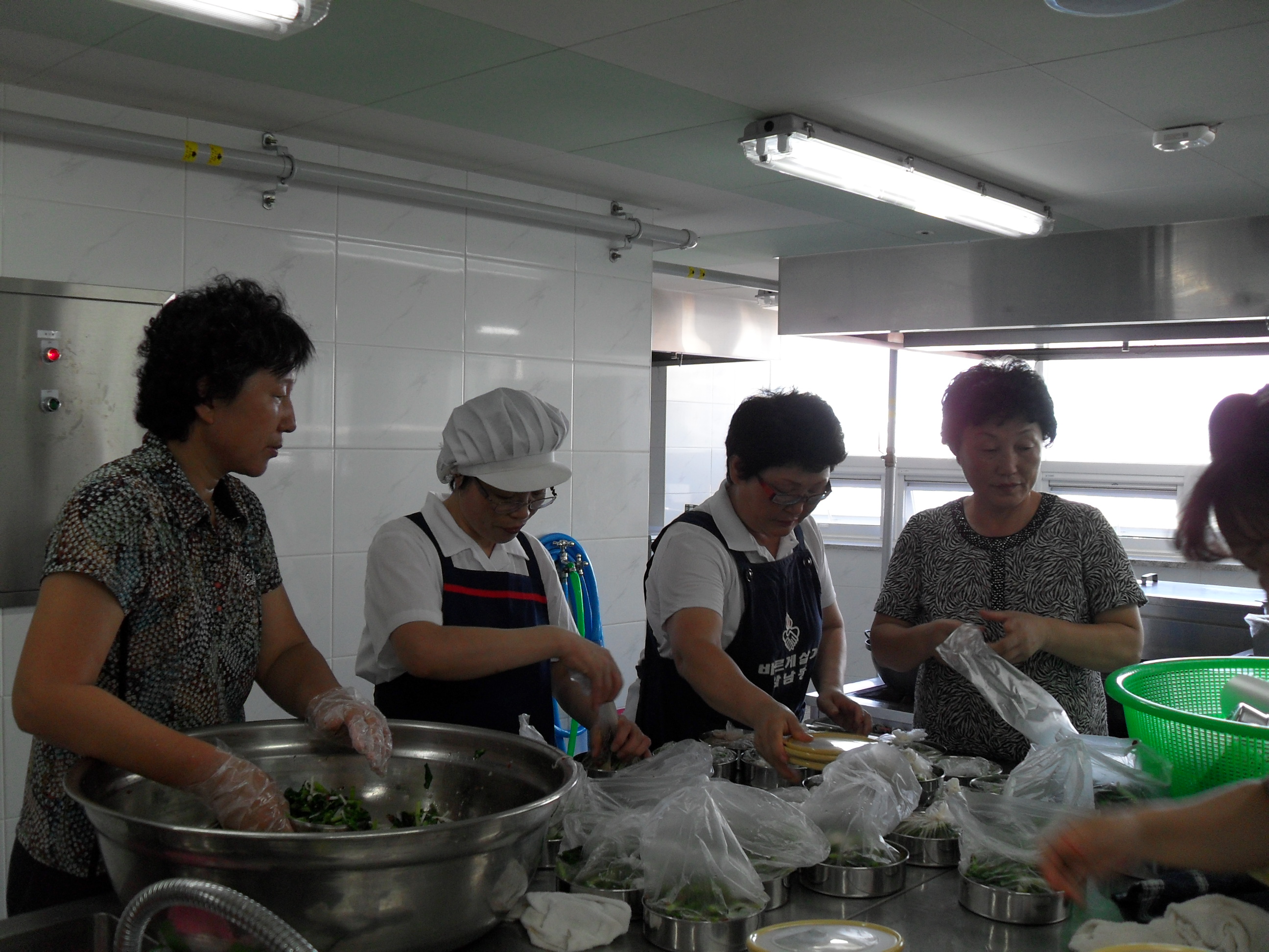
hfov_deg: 52.6
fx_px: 1283
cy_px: 476
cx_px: 634
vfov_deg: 40.7
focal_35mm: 35
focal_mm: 6.2
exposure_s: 1/60
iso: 100
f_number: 2.8
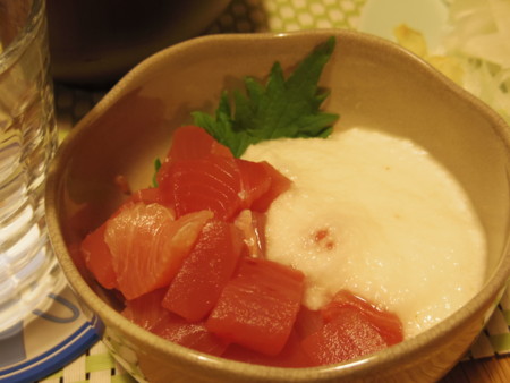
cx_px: 255
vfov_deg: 30.9
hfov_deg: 40.4
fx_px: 693
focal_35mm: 47
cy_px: 192
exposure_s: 1/50
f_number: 2.5
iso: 500
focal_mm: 8.5
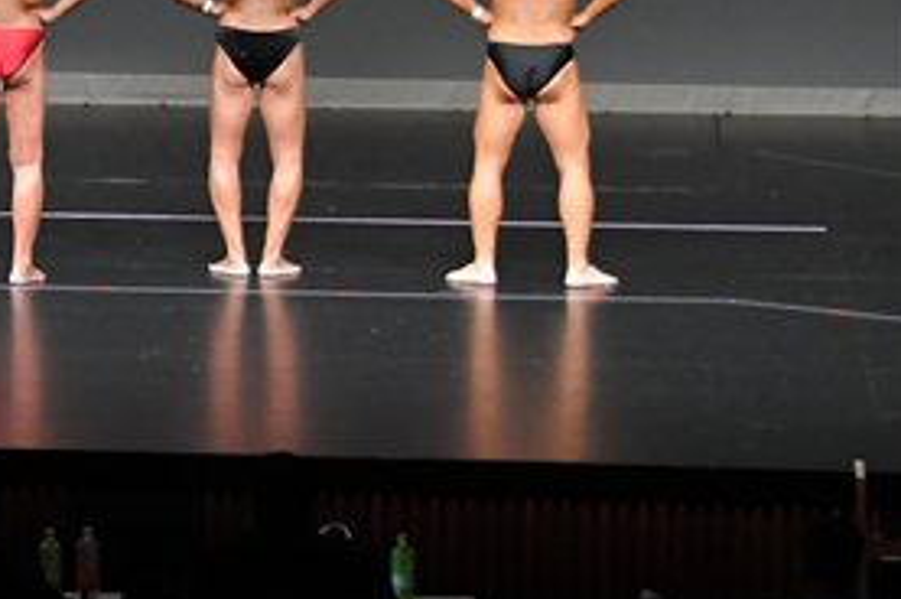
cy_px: -3
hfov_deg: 6.9
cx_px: -346
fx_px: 7349
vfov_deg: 4.7
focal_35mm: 294
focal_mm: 70
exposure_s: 1/400
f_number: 5.6
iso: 4000
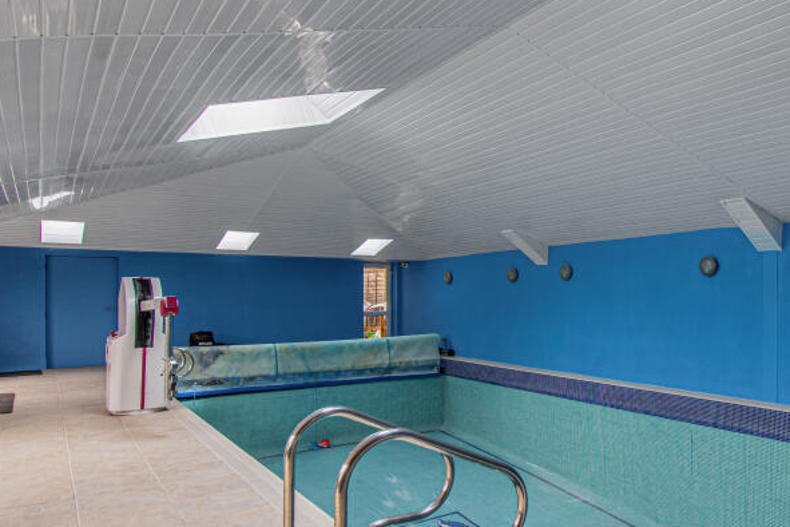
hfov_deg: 66.4
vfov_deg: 49.5
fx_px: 571
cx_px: 560
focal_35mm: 26
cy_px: 278
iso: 400
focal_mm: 10
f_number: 8
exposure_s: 1/20
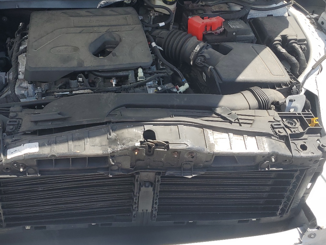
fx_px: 367
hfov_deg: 47.1
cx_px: 108
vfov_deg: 36.8
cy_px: 108
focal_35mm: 39
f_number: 1.5
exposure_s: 1/1667
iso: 50
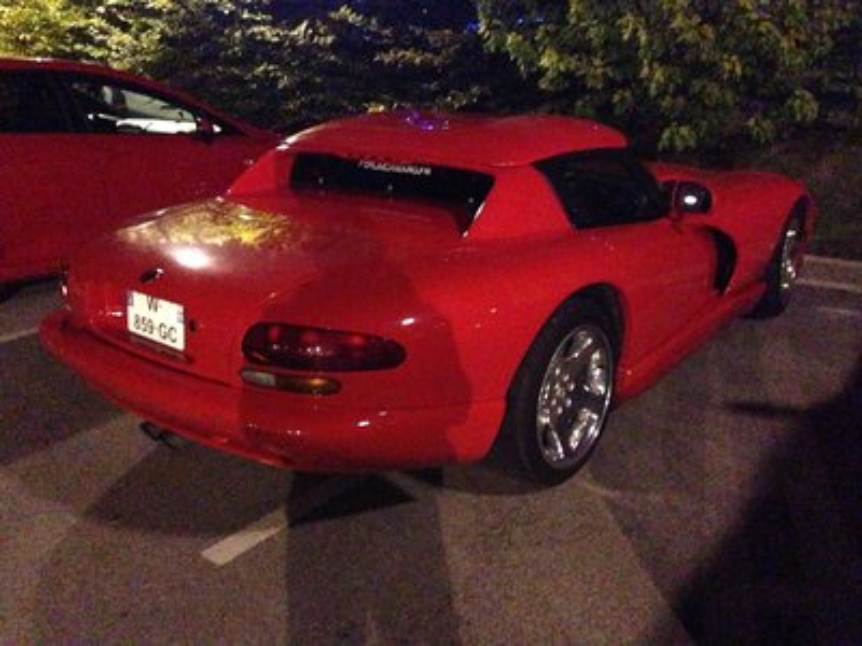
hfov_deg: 55.4
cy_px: 323
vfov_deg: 42.9
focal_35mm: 33
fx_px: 822
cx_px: 431
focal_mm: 4.13
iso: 3200
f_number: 2.4
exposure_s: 1/15
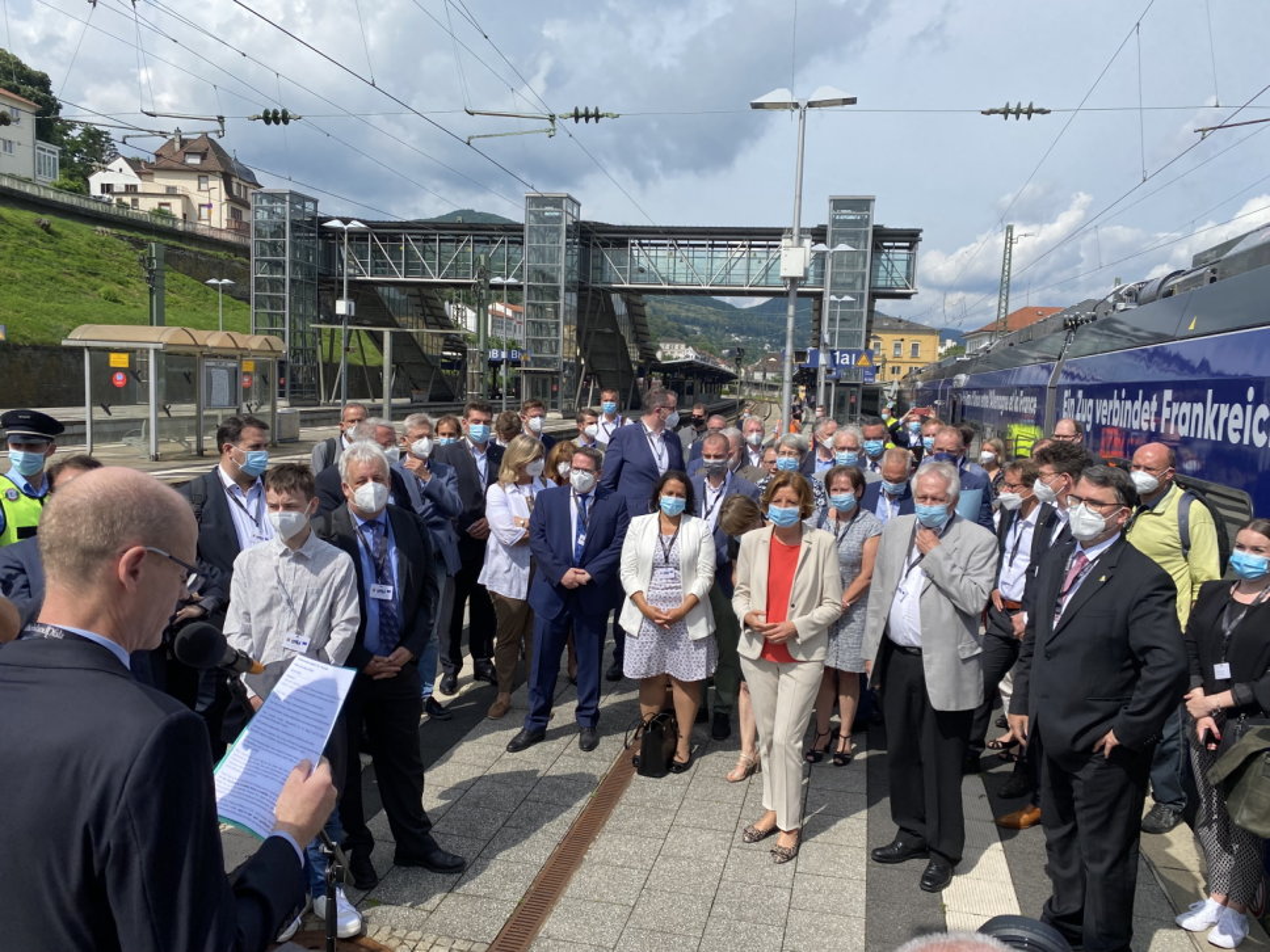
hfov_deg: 67.3
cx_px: 635
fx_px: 954
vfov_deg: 53.1
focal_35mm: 26
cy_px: 476
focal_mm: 4.25
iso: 32
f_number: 1.8
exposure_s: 1/3205
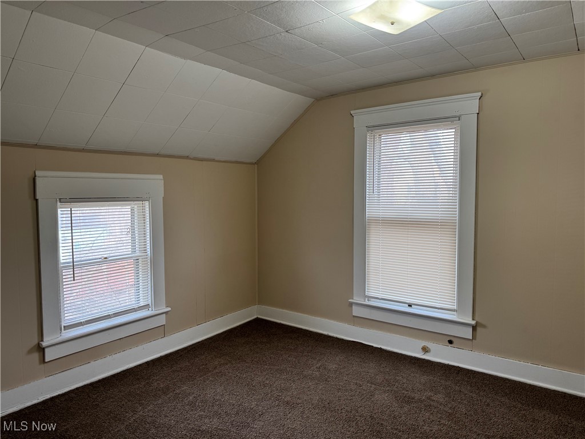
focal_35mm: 24
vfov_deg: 56.8
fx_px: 406
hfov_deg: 71.6
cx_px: 292
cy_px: 220
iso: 125
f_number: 1.78
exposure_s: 1/100
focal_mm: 6.76
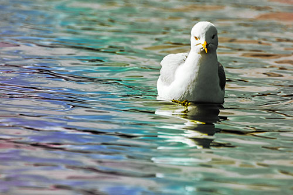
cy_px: 98
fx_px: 6915
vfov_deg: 1.6
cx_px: 146
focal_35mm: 850
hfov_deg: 2.4
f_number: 12
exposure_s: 1/2000
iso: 1000
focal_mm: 850
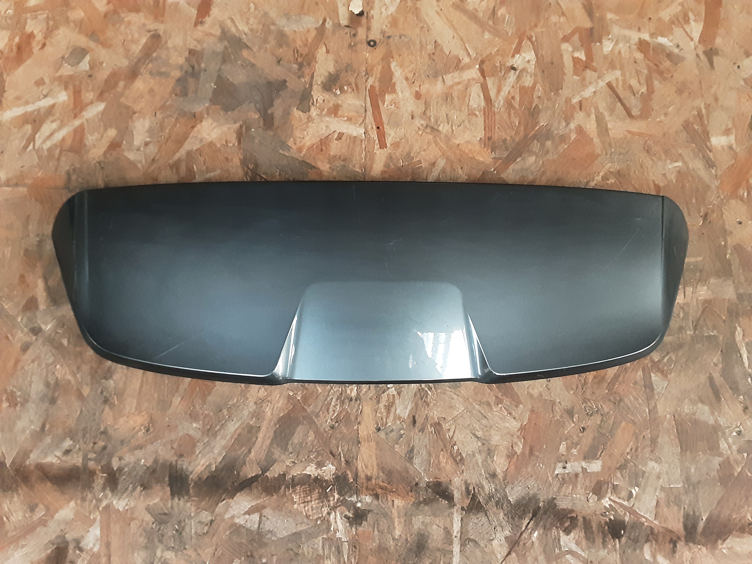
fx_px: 587
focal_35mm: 27
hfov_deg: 65.3
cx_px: 376
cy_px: 282
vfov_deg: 51.4
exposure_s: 1/25
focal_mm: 2.91
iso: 320
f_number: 1.9
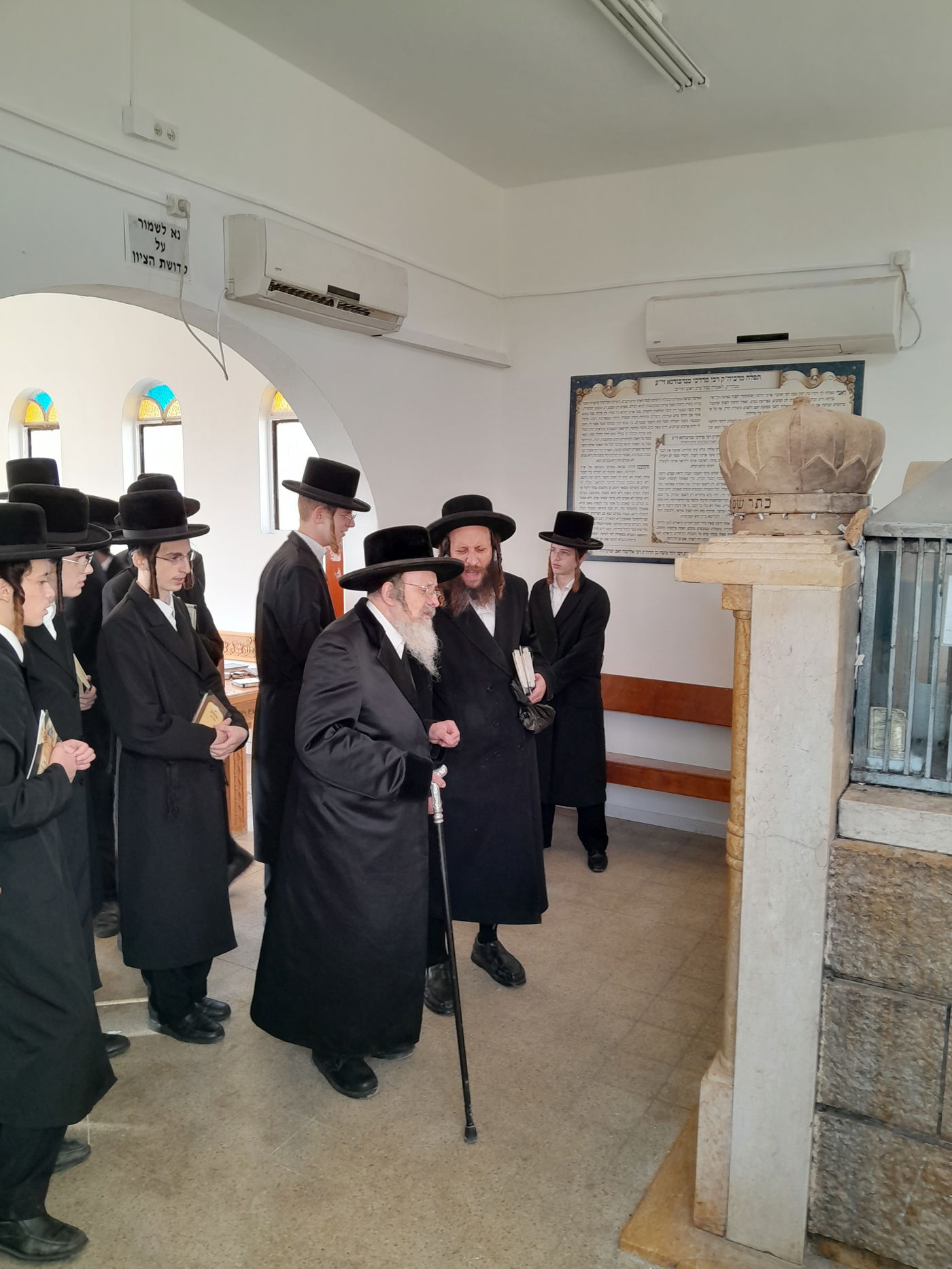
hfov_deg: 53.1
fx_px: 953
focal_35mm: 26
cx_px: 476
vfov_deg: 67.3
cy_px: 634
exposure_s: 1/50
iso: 80
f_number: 1.8
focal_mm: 3.98
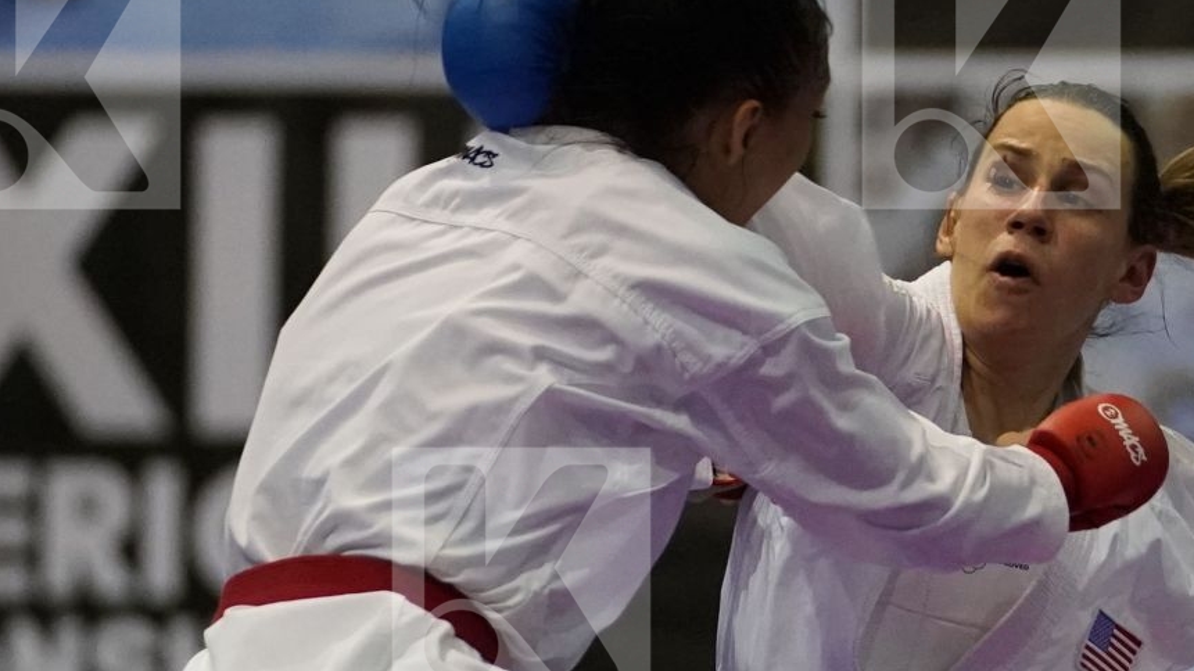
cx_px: 992
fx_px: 16841
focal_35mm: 532
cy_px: 574
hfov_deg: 4.1
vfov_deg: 2.3
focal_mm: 162
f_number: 2.8
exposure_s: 1/800
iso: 6400
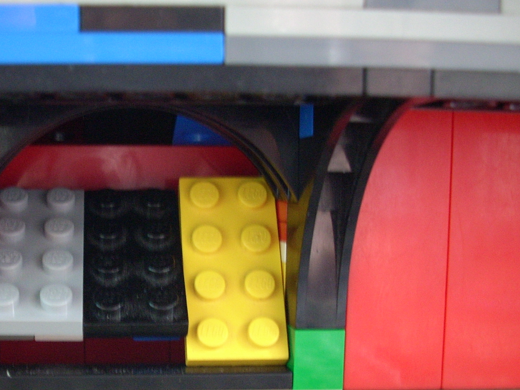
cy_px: 270
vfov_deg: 25.1
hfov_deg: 32.6
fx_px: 871
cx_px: 135
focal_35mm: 58
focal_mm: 6.2
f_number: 2.8
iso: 200
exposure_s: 1/4.2
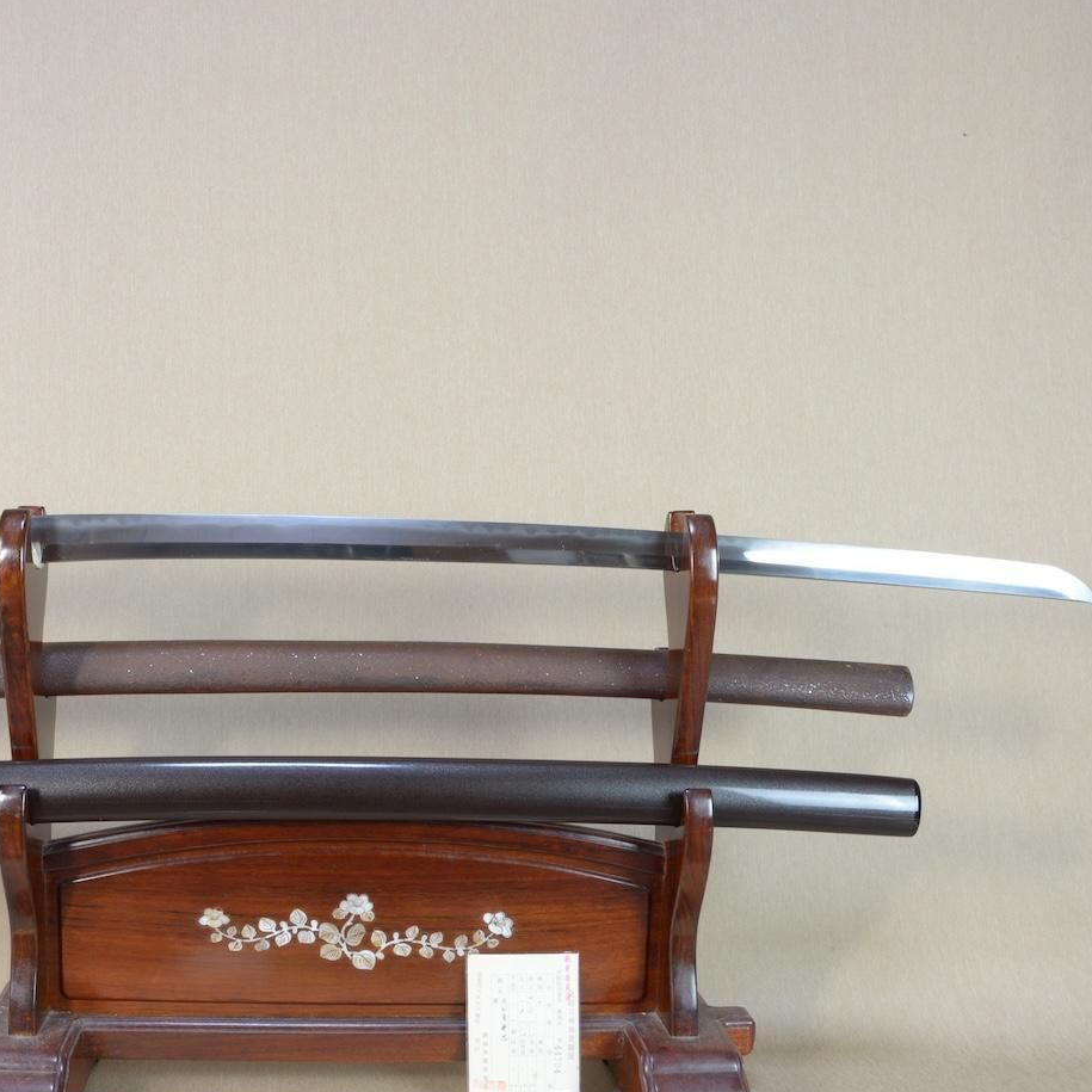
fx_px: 1392
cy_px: 551
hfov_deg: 42.2
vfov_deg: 42.8
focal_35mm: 39
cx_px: 351
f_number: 11
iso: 400
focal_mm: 20
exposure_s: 1/2
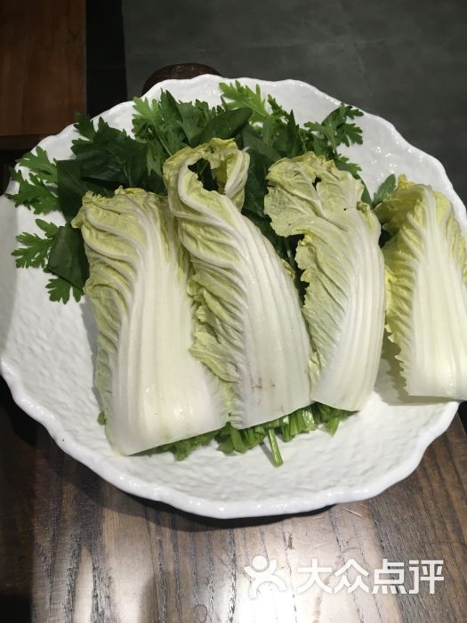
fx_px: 522
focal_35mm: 29
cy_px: 312
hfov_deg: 48.2
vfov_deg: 61.7
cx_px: 234
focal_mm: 4.15
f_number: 2.2
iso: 50
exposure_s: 1/33
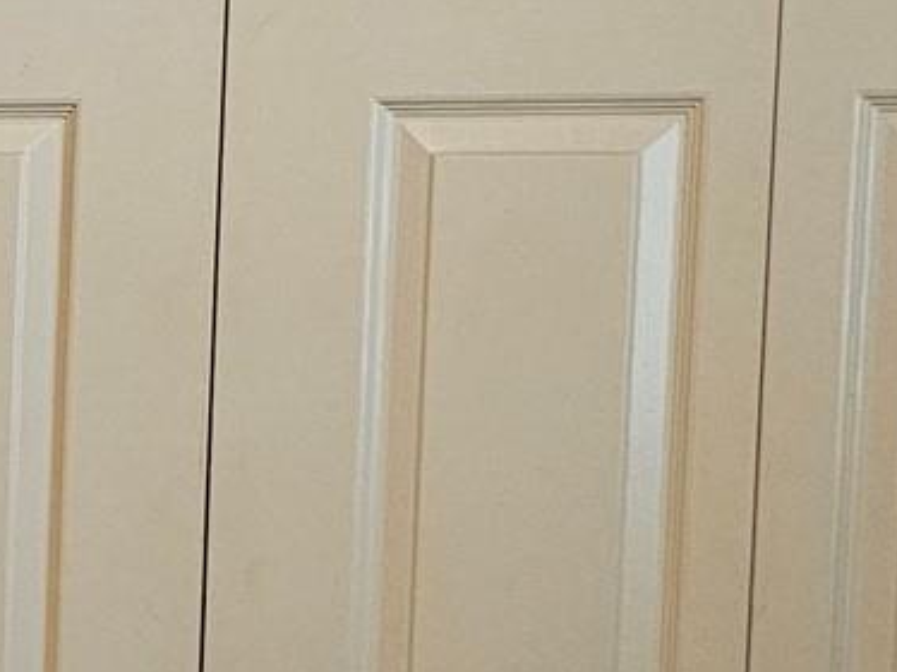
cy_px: 451
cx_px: -1089
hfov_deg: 12.9
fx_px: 3263
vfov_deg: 11.7
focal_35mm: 126
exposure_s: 1/120
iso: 640
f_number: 1.7
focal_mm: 6.3
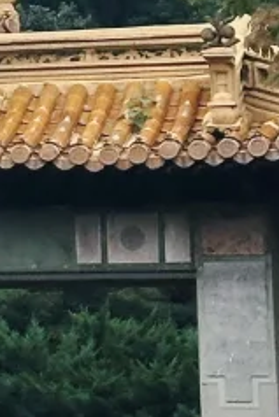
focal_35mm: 302
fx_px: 3505
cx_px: -611
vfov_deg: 6.8
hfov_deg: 4.4
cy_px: -56
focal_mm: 6.86
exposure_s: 1/323
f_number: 1.78
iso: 64
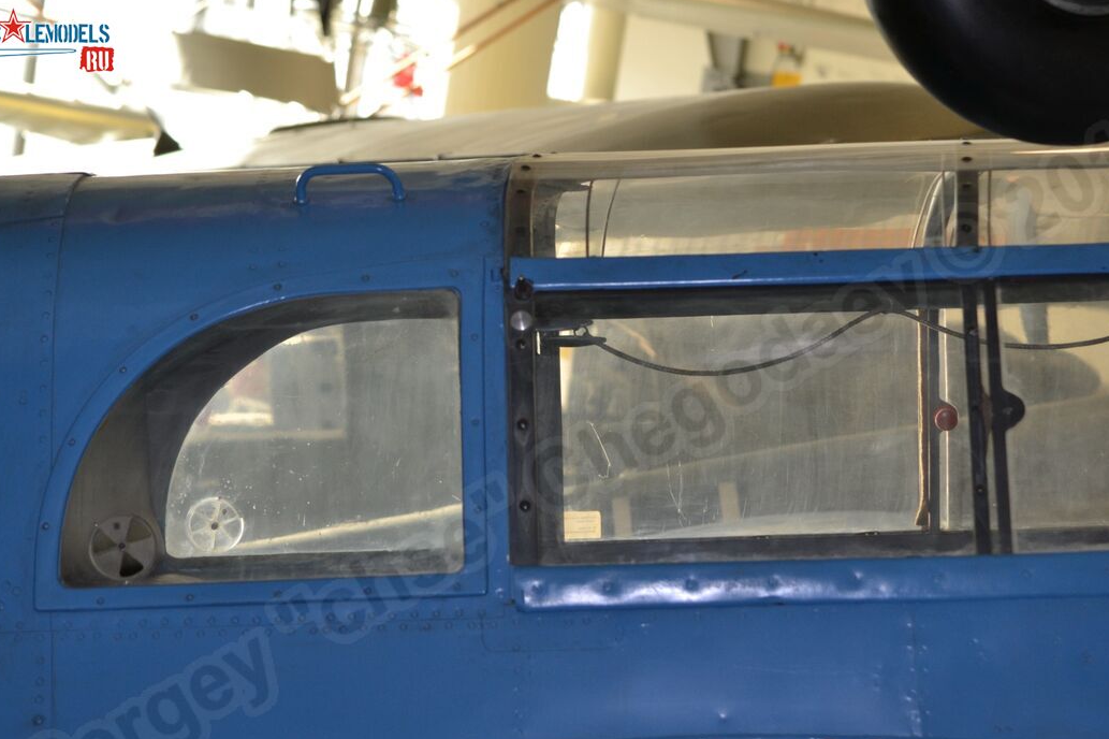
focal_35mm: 145
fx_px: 4465
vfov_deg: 9.5
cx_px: 607
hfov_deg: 14.2
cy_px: 452
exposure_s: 1/125
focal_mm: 78
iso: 400
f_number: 5.6
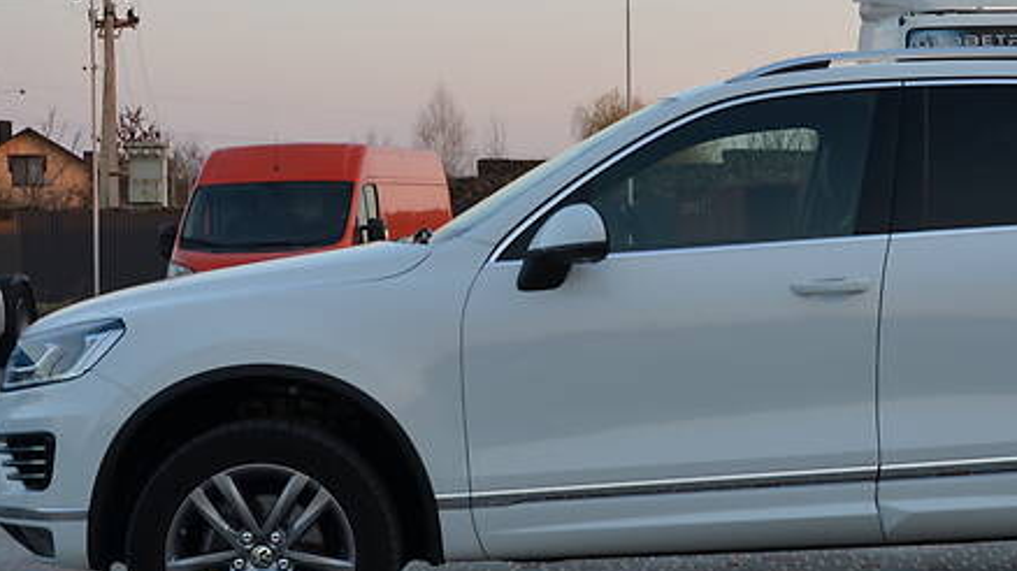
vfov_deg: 14.0
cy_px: 348
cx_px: 769
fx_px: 2318
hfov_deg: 24.5
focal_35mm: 86
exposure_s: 1/125
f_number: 5.6
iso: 250
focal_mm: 30
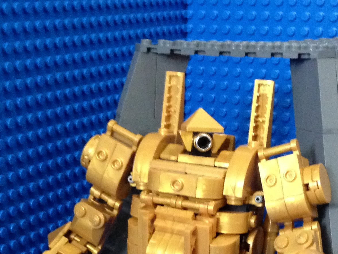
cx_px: 143
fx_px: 889
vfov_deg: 15.8
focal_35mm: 91
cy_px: 277
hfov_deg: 21.5
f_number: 2.4
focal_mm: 4.13
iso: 500
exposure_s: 1/15
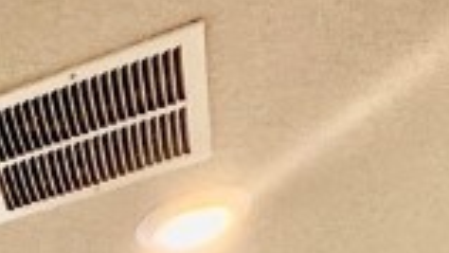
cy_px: 1012
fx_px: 1179
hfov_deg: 16.3
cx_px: -458
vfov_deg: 7.9
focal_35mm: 99
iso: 160
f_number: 2.2
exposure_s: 1/120
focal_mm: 2.22
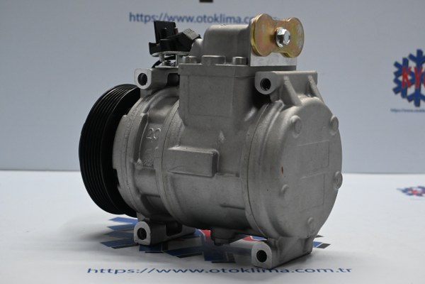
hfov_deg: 31.2
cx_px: 212
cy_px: 142
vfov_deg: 21.1
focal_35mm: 64
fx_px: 761
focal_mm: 43
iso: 1800
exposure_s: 1/125
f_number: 6
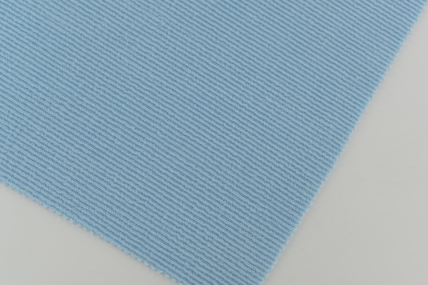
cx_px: 225
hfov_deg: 33.4
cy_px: 137
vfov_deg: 22.6
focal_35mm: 60
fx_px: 713
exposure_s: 1/250
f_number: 3.5
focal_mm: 50
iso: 100
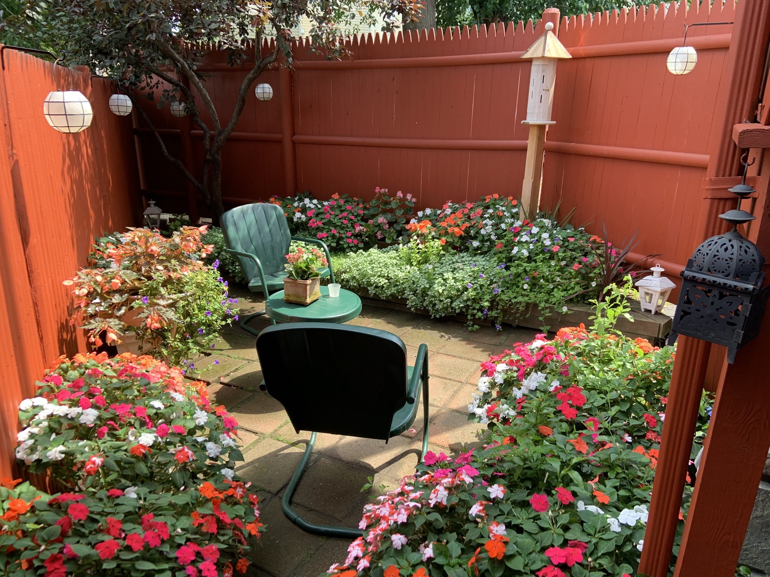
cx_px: 385
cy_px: 288
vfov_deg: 53.1
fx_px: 578
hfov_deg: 67.3
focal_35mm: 26
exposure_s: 1/132
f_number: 1.8
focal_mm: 4.25
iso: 25
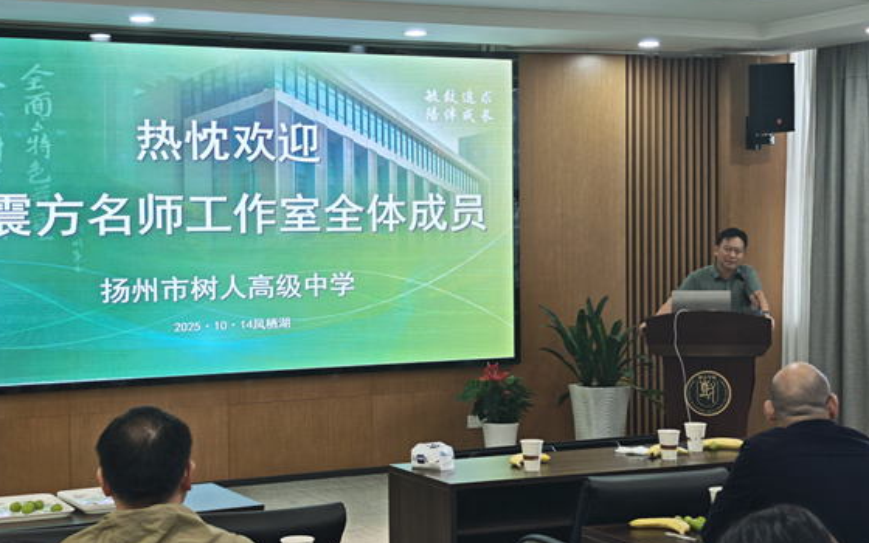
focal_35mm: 67
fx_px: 1587
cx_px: 433
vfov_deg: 19.4
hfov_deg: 30.6
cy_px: 279
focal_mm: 6.68
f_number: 1.44
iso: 50
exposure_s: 1/84.5
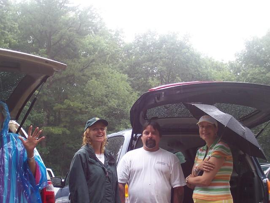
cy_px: 102
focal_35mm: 71
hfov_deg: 27.4
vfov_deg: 20.7
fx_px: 554
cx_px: 135
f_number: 4
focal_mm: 10.8
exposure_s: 1/90
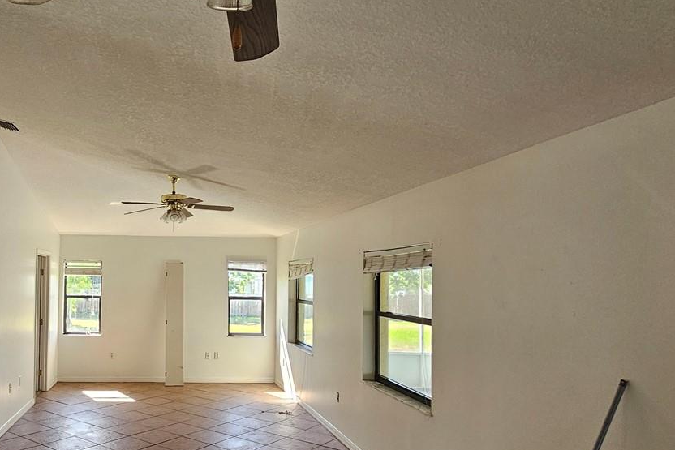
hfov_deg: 66.1
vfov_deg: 49.2
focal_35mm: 26
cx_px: 189
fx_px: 488
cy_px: 274
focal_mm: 2.2
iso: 80
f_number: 2.2
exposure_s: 1/77
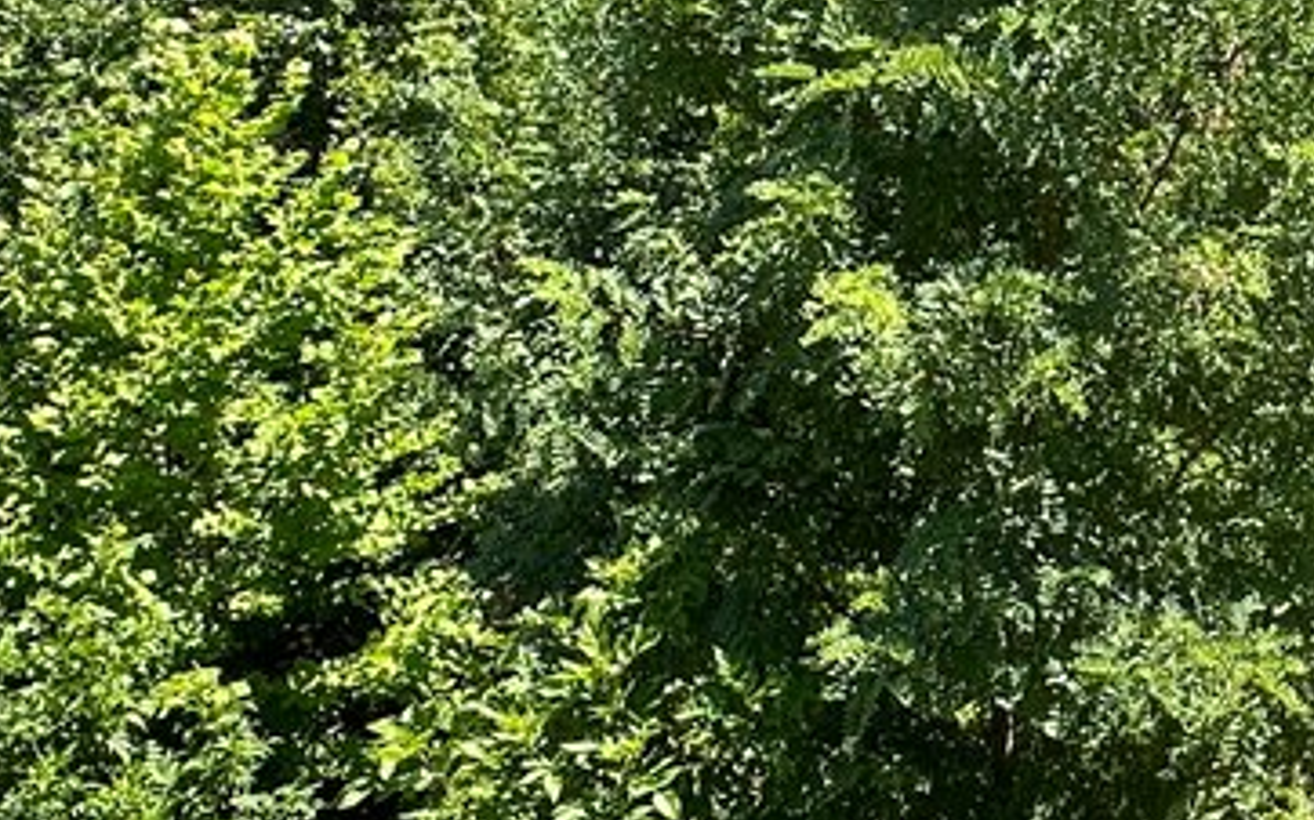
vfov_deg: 20.4
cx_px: 1537
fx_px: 2220
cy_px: 49
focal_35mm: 62
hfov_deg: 29.0
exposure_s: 1/454
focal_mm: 2.22
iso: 40
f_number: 2.2
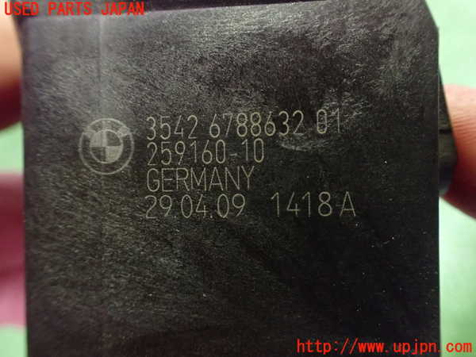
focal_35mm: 30
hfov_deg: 60.0
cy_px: 178
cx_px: 238
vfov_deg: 46.8
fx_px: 413
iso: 1250
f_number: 2.3
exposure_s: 1/30
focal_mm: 5.4
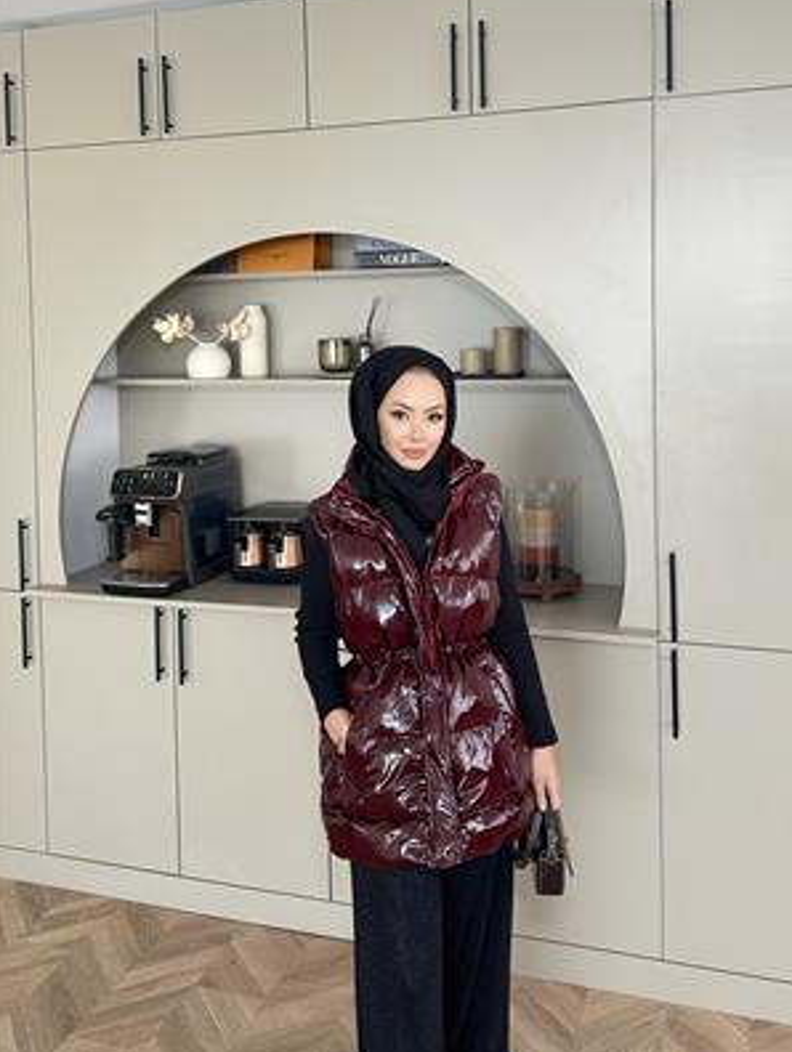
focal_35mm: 25
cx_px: 401
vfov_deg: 69.3
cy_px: 514
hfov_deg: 55.0
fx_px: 761
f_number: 1.78
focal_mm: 6.86
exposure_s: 1/121
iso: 125
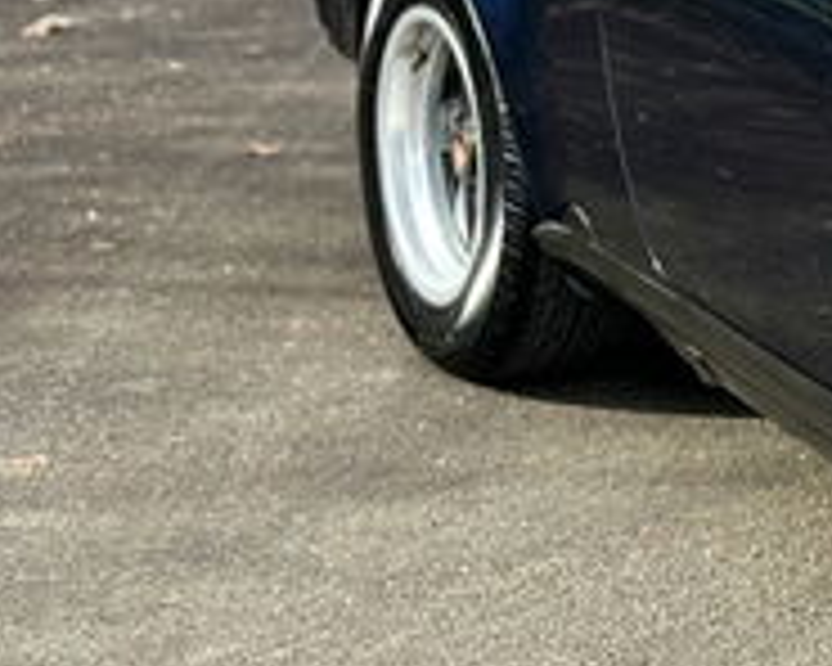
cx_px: 1646
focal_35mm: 194
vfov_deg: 8.0
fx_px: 4777
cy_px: 130
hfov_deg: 9.3
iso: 64
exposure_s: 1/995
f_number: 1.78
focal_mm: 6.86
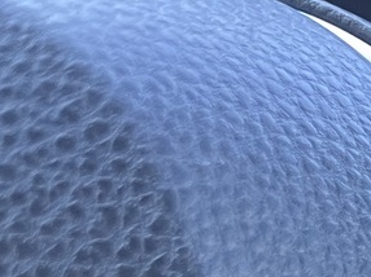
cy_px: 590
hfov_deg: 12.1
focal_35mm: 131
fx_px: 1403
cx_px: 891
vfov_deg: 10.2
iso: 200
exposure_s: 1/60
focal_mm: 5.1
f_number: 1.6
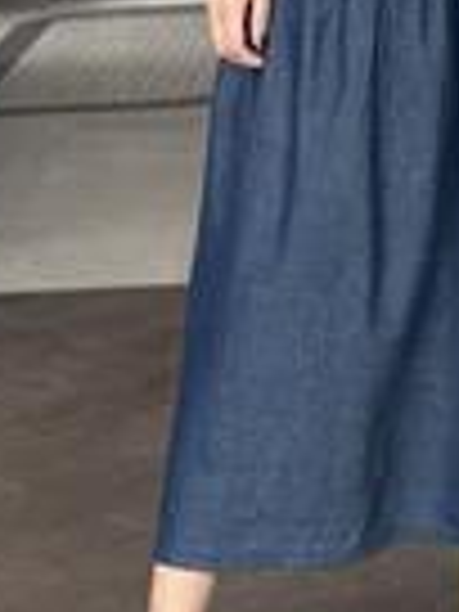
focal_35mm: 178
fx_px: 3147
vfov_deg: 10.8
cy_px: -184
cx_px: 428
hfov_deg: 8.3
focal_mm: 6.86
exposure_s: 1/60
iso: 250
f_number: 1.78
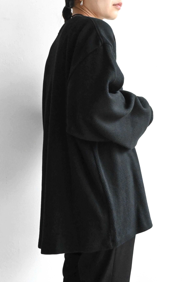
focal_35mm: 46
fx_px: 358
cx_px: 94
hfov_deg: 29.4
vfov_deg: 43.0
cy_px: 141
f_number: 10
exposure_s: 1/400
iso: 12800
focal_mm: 30.5
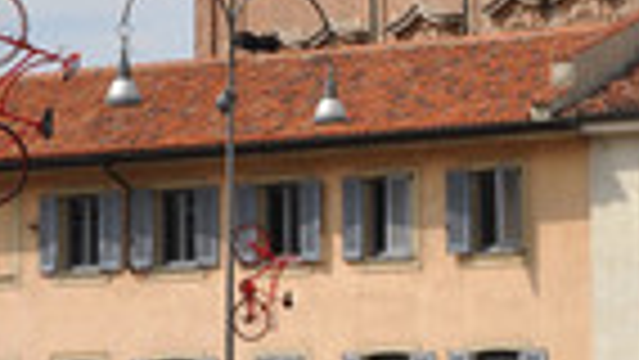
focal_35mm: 177
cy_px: 108
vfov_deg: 6.9
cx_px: 648
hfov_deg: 12.0
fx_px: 3000
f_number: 11
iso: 320
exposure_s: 1/500
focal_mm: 32
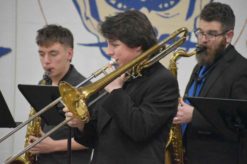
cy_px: 82
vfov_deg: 4.8
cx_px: 124
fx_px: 1956
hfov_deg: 7.2
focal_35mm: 285
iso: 12800
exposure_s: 1/320
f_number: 5.3
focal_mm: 190
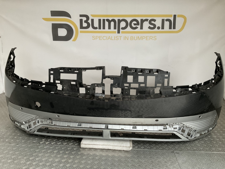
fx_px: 188
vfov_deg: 48.2
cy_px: 84
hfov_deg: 61.7
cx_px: 112
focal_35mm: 29
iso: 160
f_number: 1.8
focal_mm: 3
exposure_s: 1/50
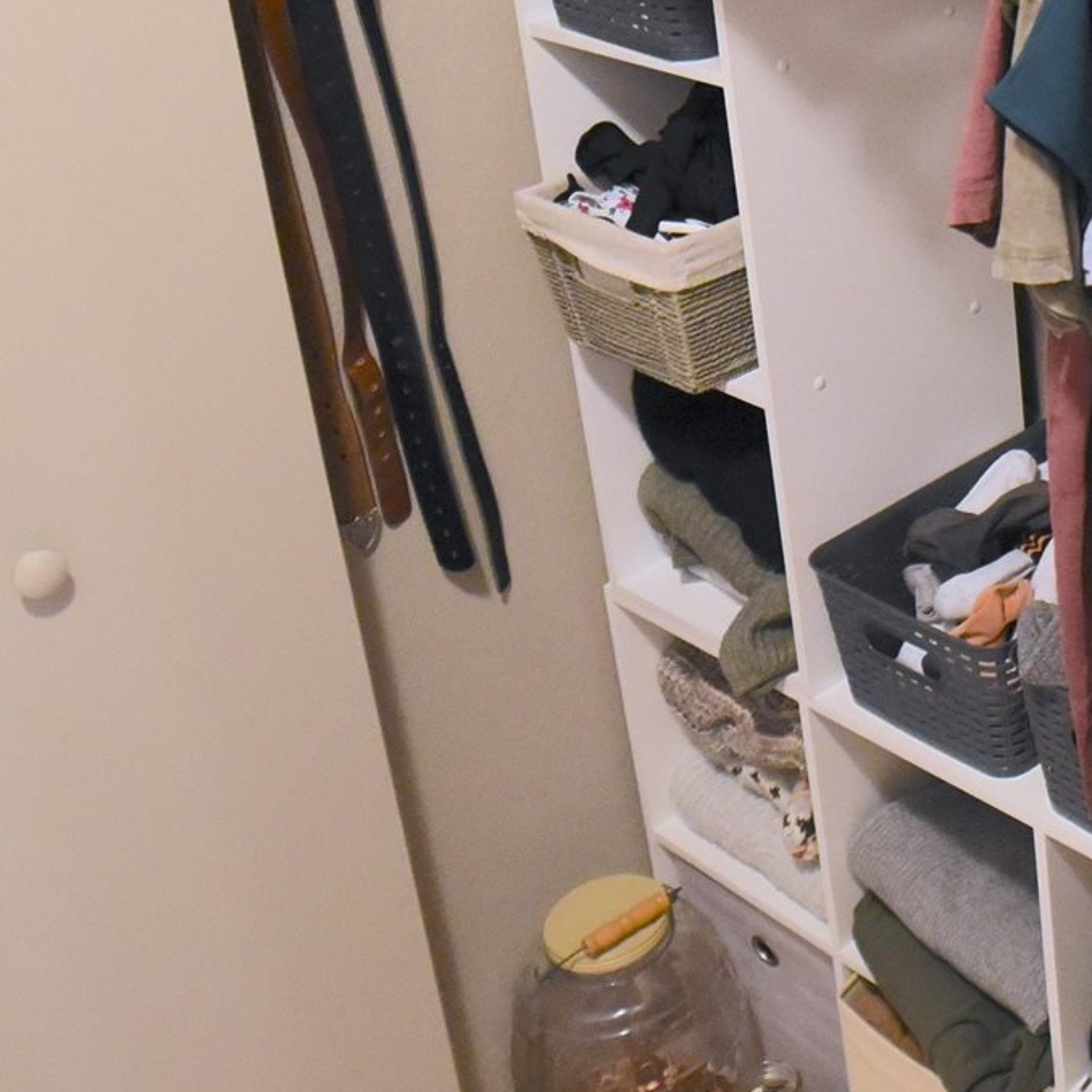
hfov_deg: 28.3
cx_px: 1247
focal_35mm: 54
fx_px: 1927
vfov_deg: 30.2
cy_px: 103
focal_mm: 14
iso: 3200
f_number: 3.2
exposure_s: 1/160
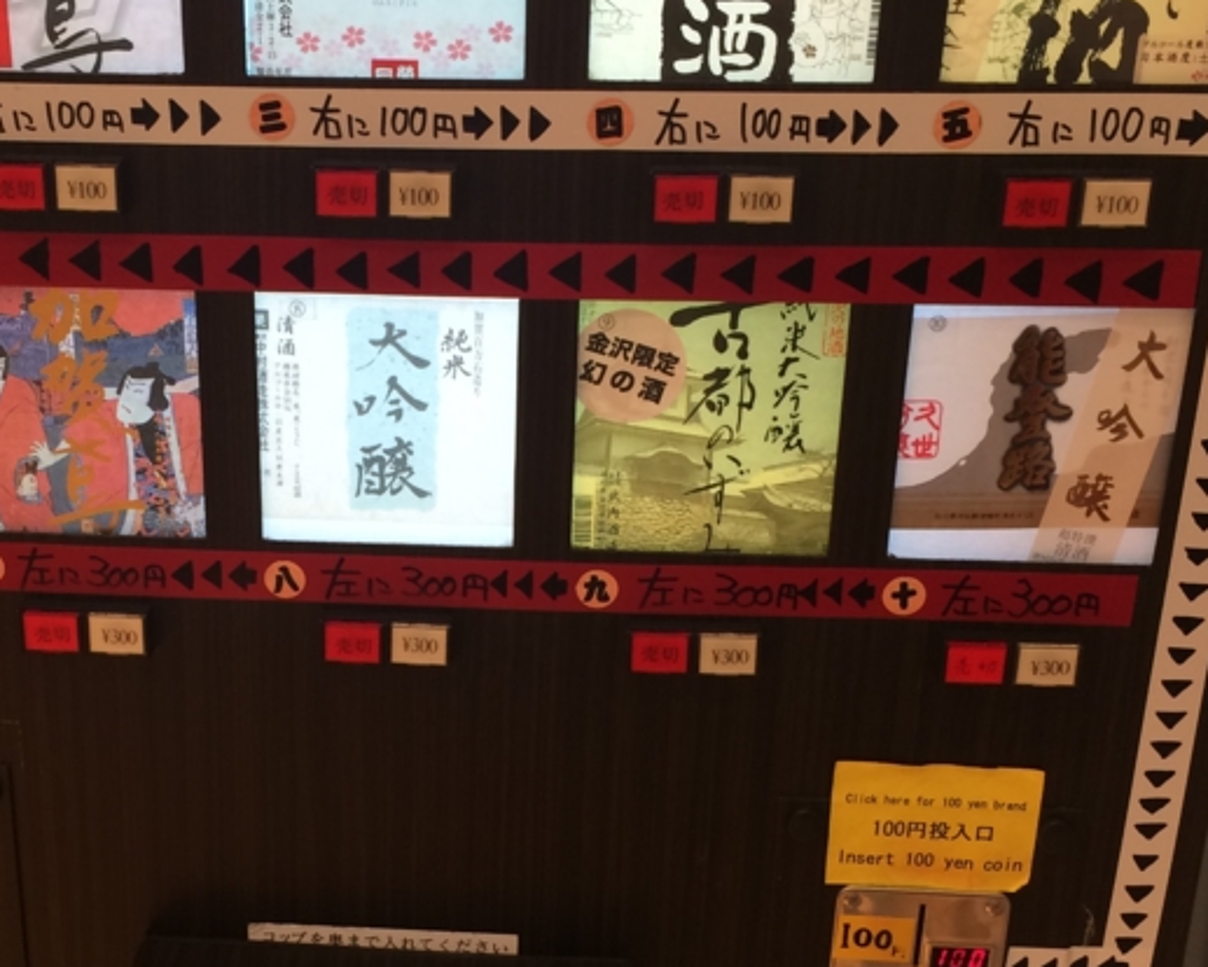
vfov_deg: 26.0
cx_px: 400
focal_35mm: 58
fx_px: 2074
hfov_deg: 32.2
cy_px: 691
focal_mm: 4.12
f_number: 2.2
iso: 40
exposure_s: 1/40
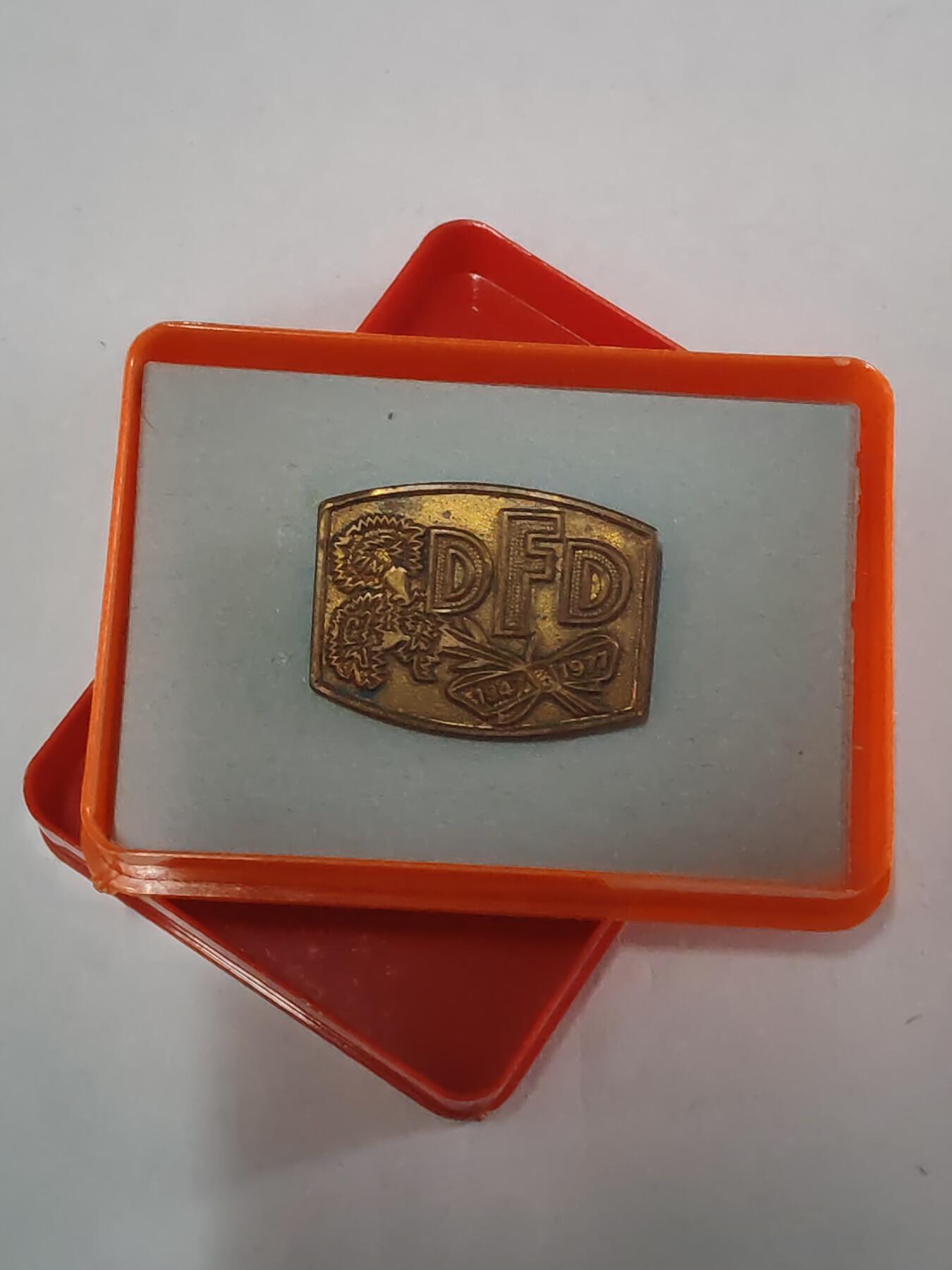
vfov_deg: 28.6
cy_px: 635
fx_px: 2493
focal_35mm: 68
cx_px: 476
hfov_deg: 21.6
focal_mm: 5.52
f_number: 1.95
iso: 800
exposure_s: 1/50
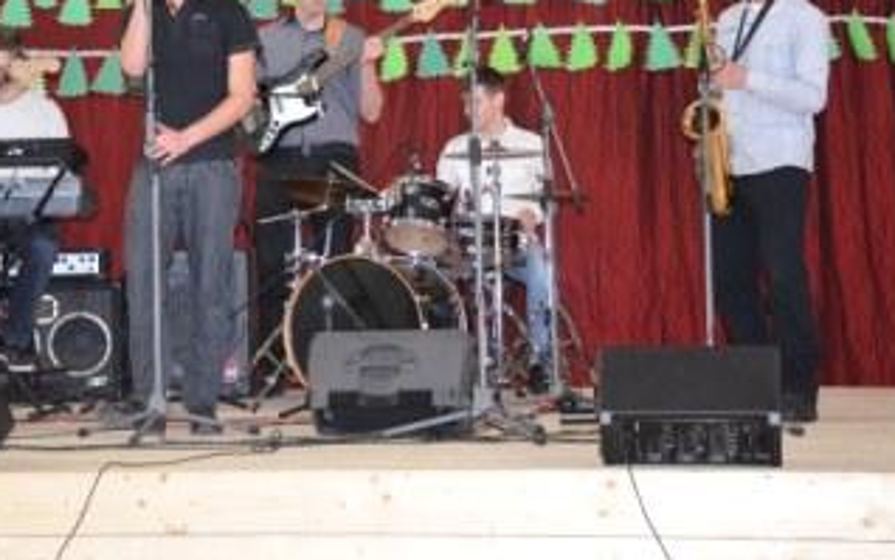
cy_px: 148
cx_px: 346
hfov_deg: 24.0
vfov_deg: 15.1
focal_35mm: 86
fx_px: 2098
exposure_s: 1/60
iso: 3200
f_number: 4.5
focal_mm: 40
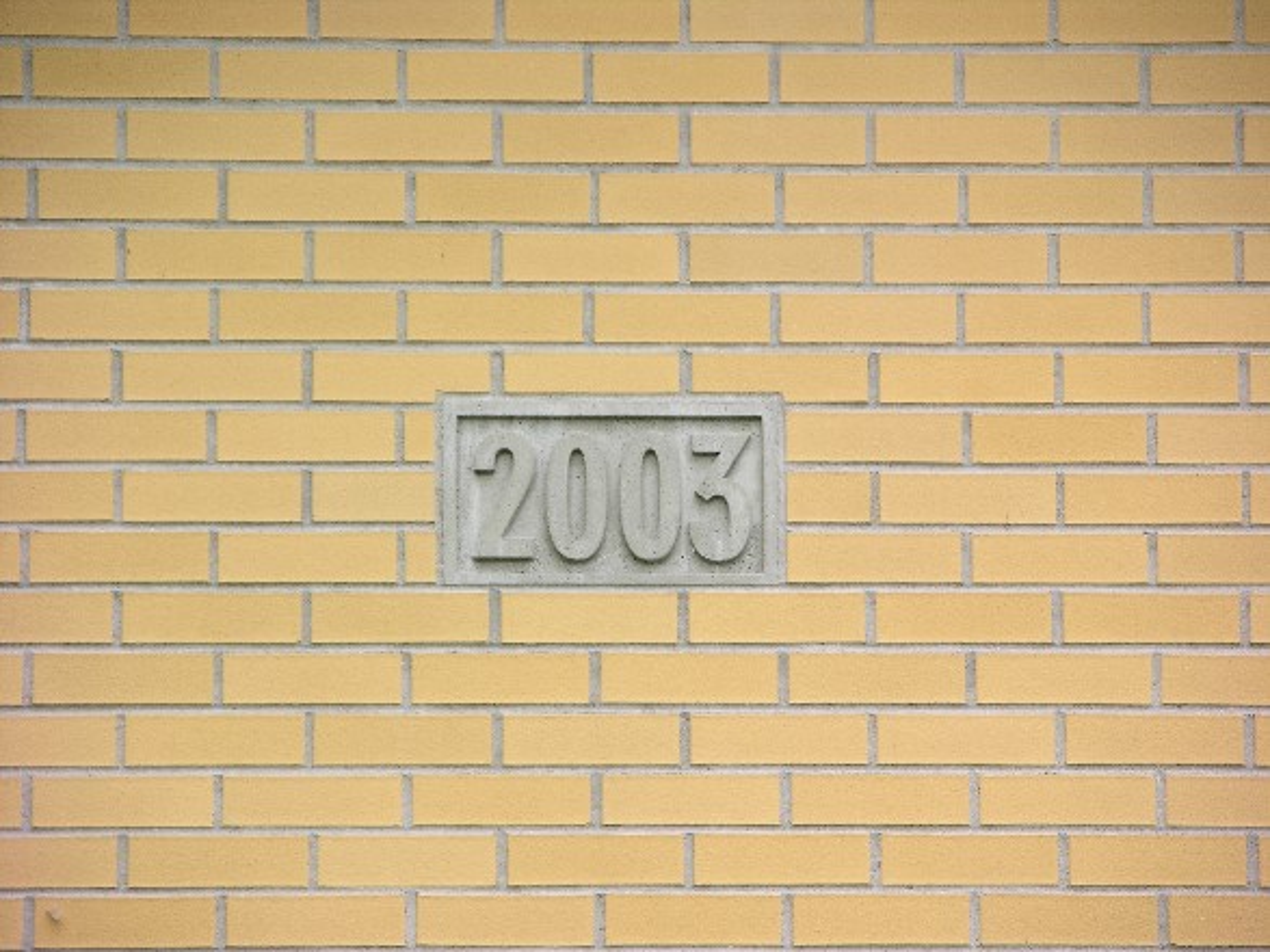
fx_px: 10271
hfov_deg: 7.1
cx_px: 635
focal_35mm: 280
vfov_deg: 5.3
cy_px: 476
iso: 50
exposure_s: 1/48.9
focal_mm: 71.2
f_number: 4.2
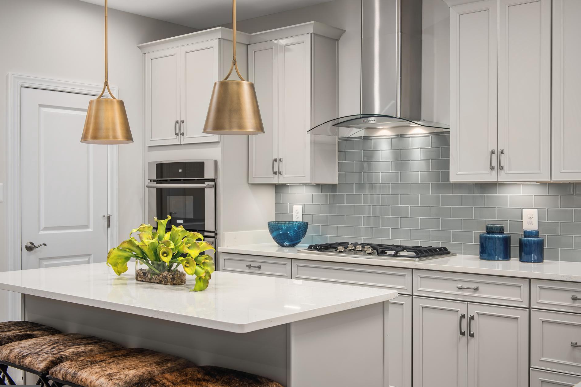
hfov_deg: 47.4
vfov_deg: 32.6
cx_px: 287
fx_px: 662
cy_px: 199
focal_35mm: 41
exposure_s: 1/250
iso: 200
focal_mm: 38
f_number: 8
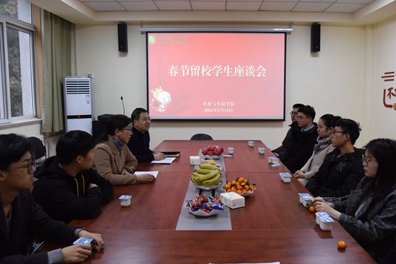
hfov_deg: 67.1
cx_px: 221
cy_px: 123
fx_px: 297
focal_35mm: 27
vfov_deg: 48.0
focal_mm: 24
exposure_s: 1/100
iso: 1600
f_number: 5
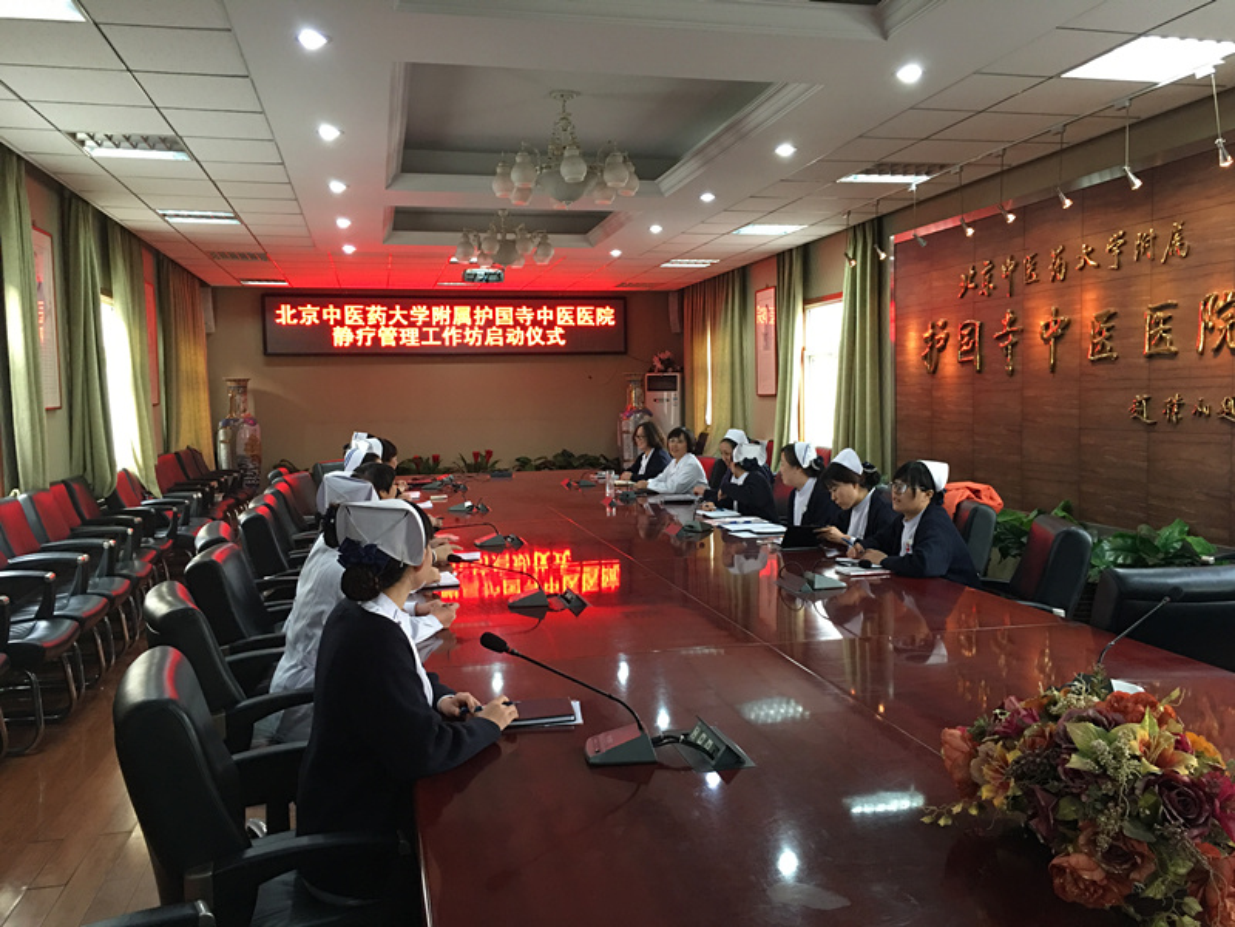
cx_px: 618
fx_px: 1035
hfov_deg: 61.7
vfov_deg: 48.2
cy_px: 464
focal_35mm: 29
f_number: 2.2
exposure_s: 1/17
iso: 100
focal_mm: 4.15
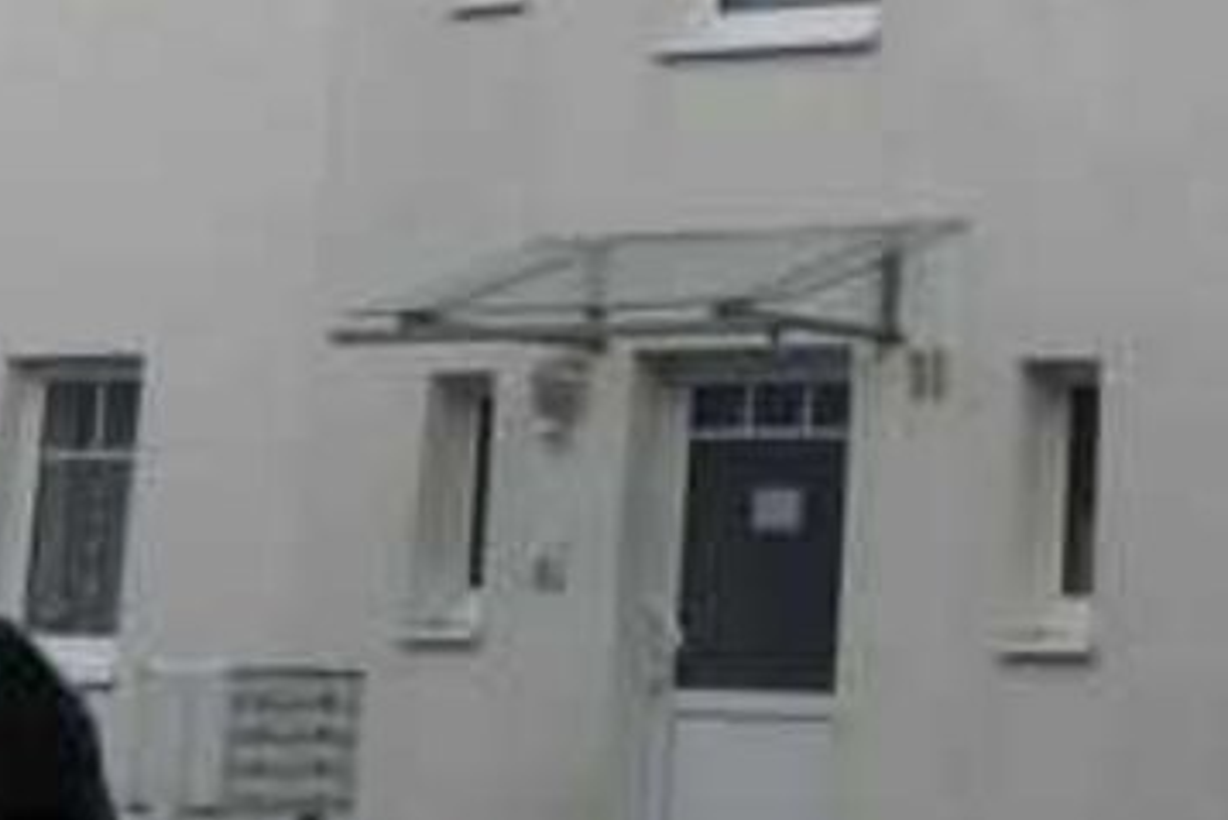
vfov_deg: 11.5
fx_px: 3924
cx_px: 1293
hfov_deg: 17.3
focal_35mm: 115
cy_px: -384
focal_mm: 5.9
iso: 224
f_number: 7.1
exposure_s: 1/464
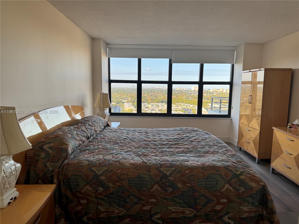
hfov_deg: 71.6
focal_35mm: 24
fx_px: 207
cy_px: 112
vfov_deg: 56.8
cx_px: 150
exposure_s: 1/180
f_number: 1.78
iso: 64
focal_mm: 6.76
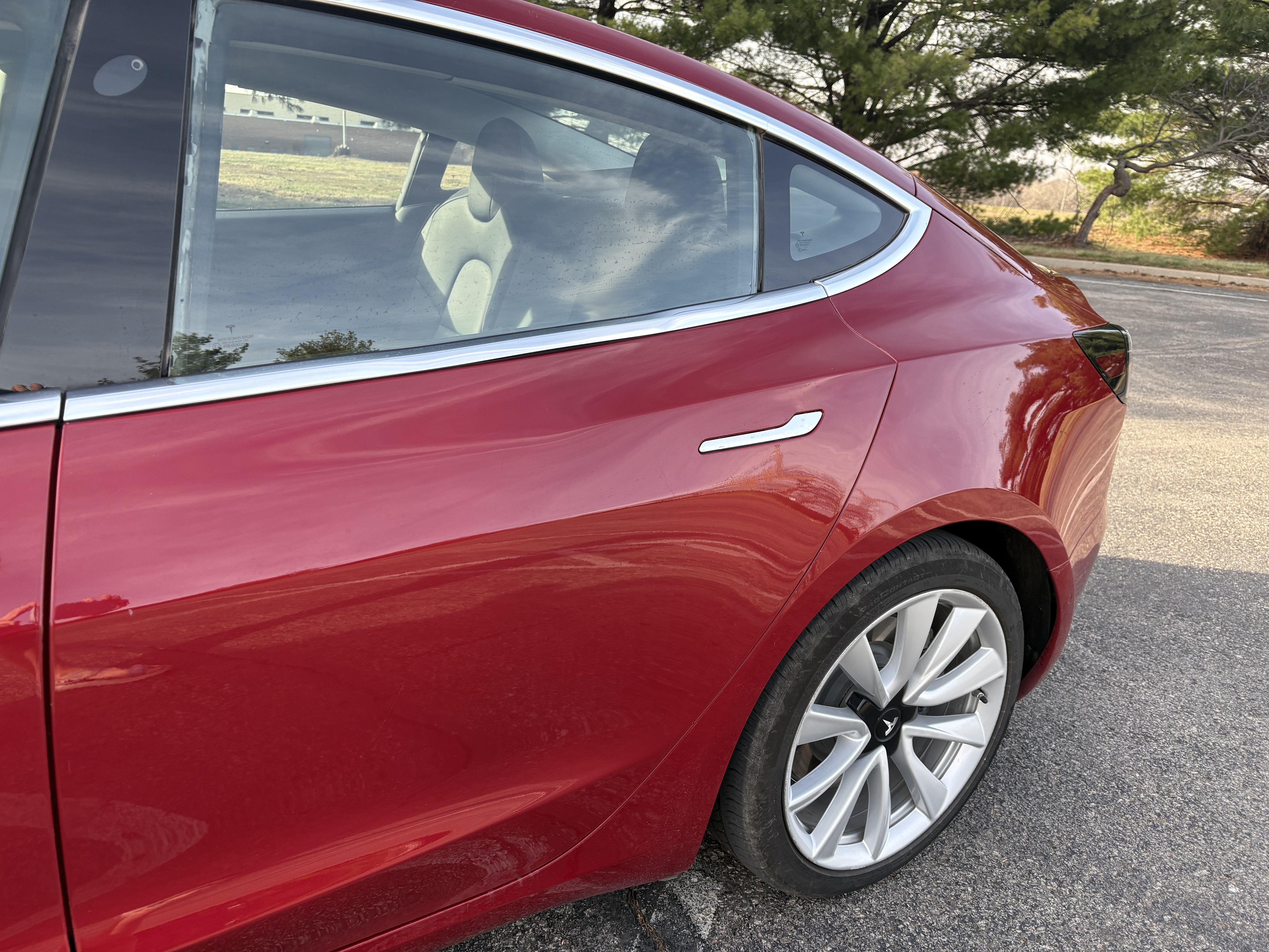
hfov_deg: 67.3
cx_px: 634
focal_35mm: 26
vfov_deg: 53.1
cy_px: 476
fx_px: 953
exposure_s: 1/339
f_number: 1.6
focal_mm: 5.96
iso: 50
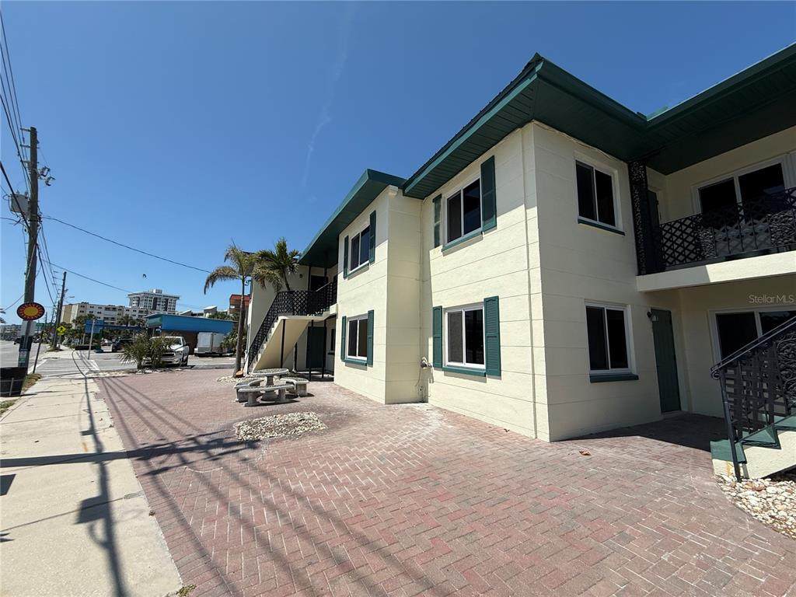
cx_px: 398
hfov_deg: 102.1
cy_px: 298
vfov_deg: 85.7
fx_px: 322
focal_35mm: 14
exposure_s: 1/5155
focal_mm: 2.22
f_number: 2.2
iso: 64
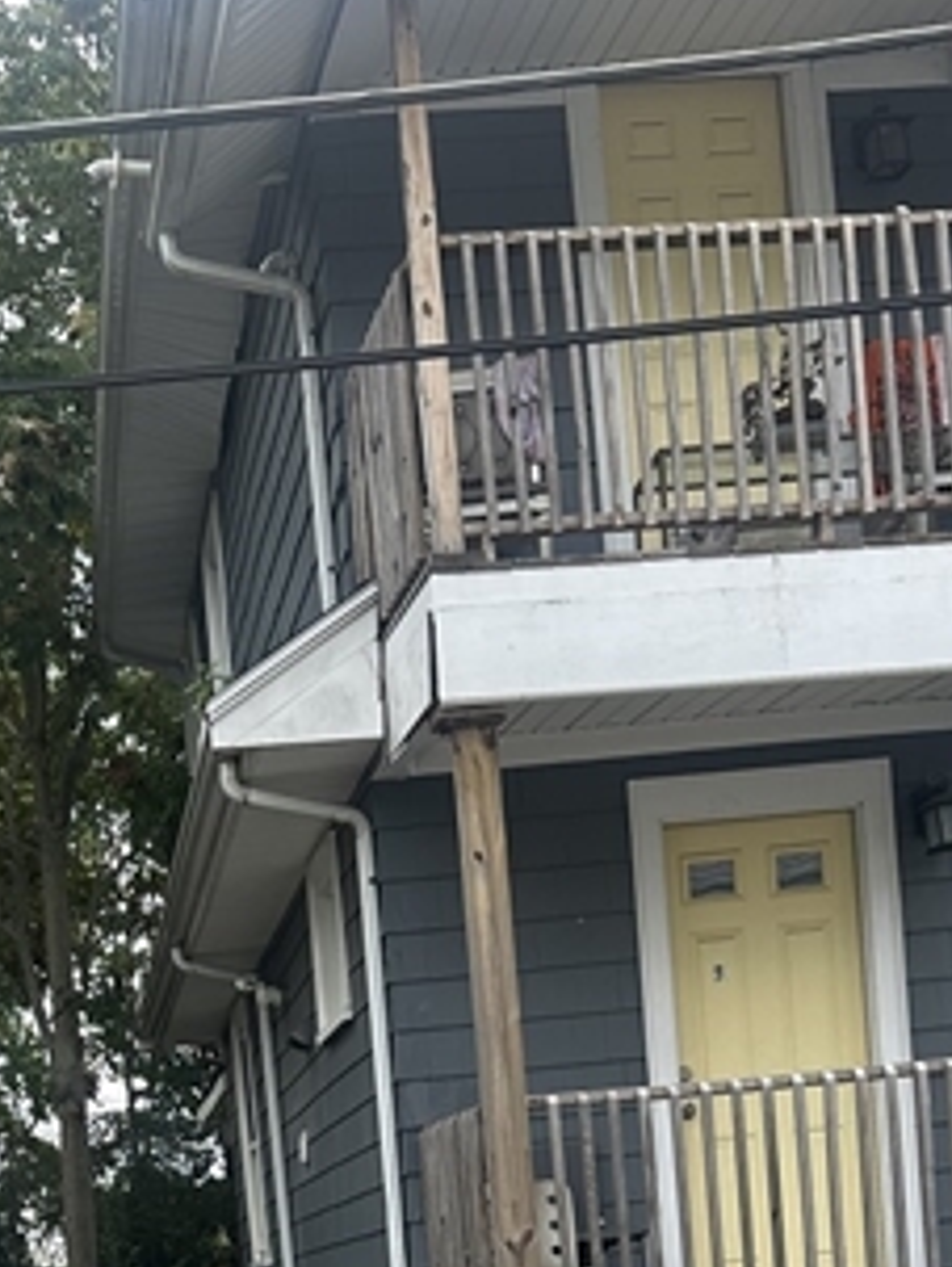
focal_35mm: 61
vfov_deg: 28.4
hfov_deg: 23.8
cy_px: 1431
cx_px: 235
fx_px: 2234
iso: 80
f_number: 1.78
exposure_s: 1/1212
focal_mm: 6.86
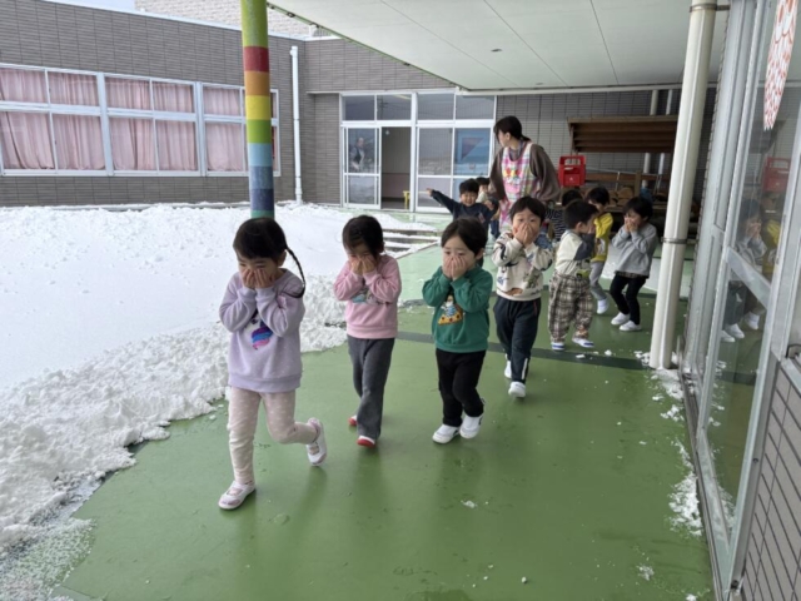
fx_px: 602
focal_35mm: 26
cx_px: 400
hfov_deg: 67.3
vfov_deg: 53.1
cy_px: 300
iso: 50
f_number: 1.6
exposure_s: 1/1196
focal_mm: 5.96
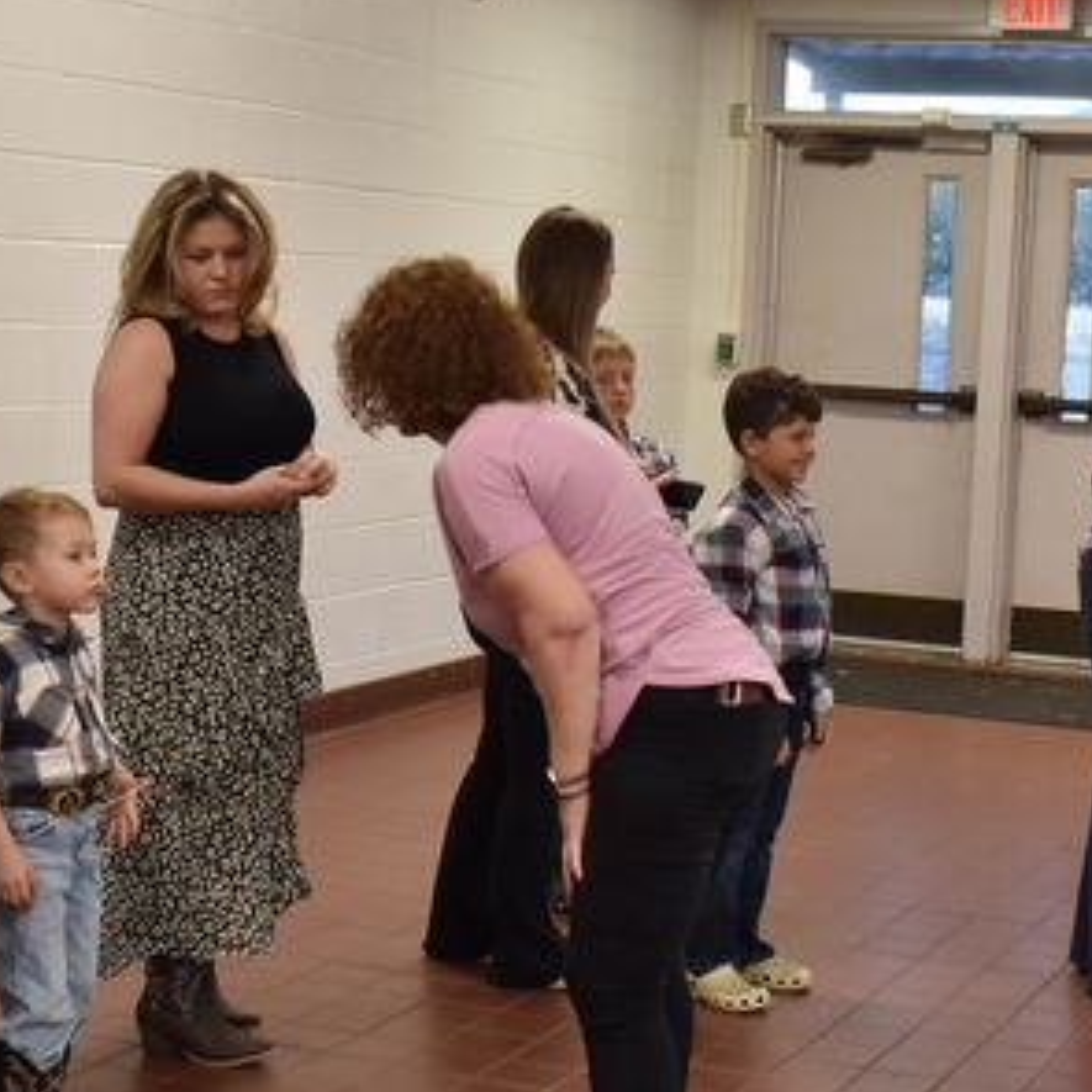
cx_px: 596
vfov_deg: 22.8
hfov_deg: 22.8
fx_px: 2712
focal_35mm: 76
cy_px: 552
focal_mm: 22
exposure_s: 1/30
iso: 560
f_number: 7.1
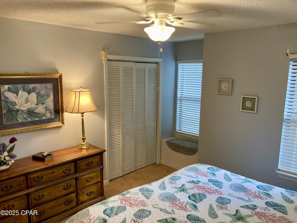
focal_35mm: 28
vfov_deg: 49.7
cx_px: 148
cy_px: 112
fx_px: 240
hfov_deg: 63.4
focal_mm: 3.99
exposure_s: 1/60
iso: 100
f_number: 1.8
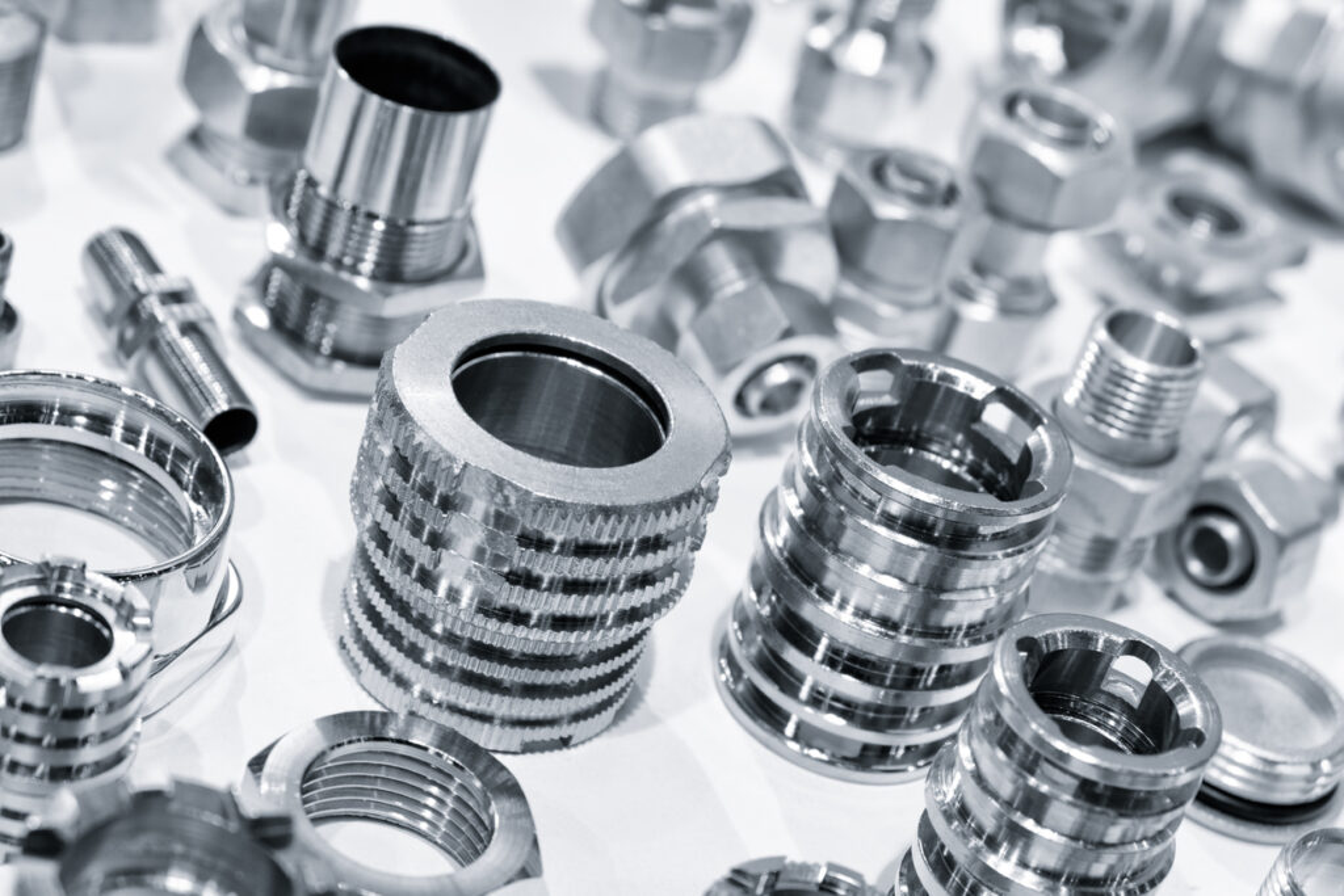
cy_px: 448
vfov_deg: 16.5
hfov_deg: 24.5
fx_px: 3099
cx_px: 672
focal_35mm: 83
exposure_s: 1/3
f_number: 5.6
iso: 200
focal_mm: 55
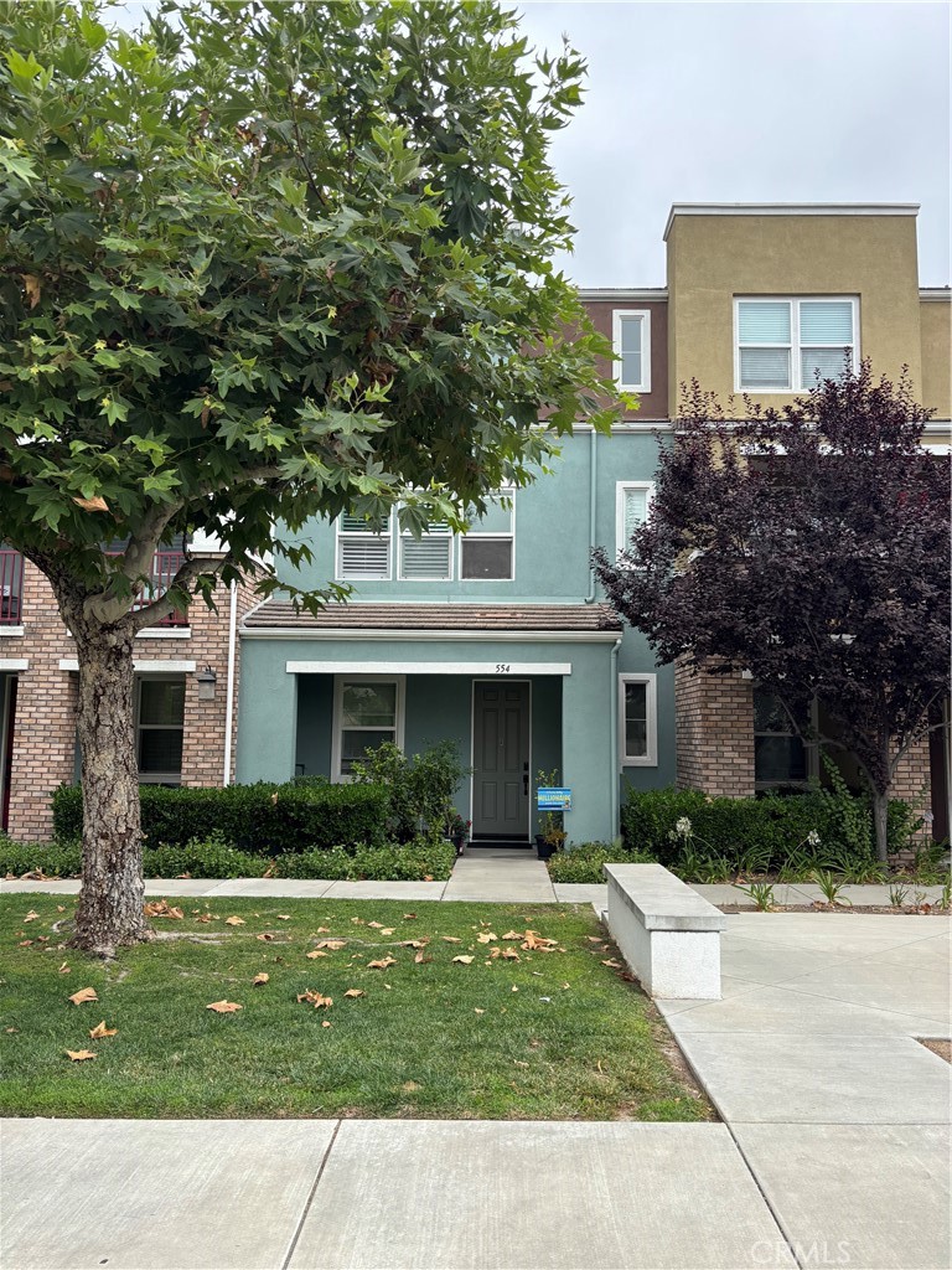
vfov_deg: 67.3
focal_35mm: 26
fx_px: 953
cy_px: 635
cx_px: 476
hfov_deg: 53.1
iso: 50
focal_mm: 5.96
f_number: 1.6
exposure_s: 1/927
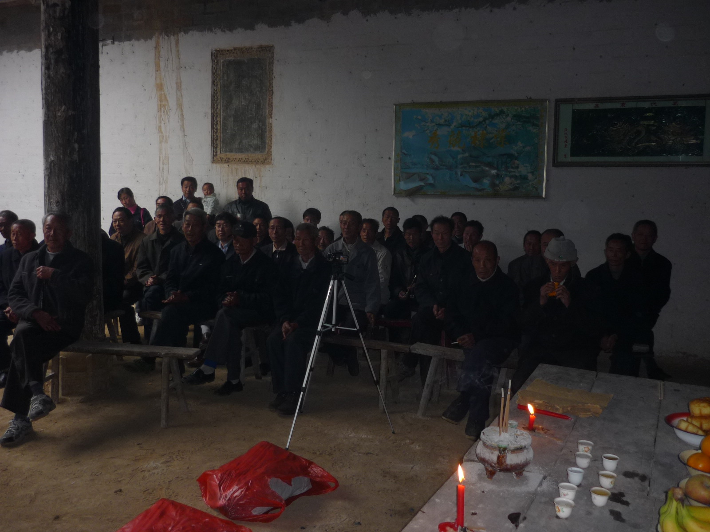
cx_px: 355
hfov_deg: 55.4
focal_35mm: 33
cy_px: 266
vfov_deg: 42.9
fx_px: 677
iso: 100
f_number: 2.8
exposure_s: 1/30
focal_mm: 5.5
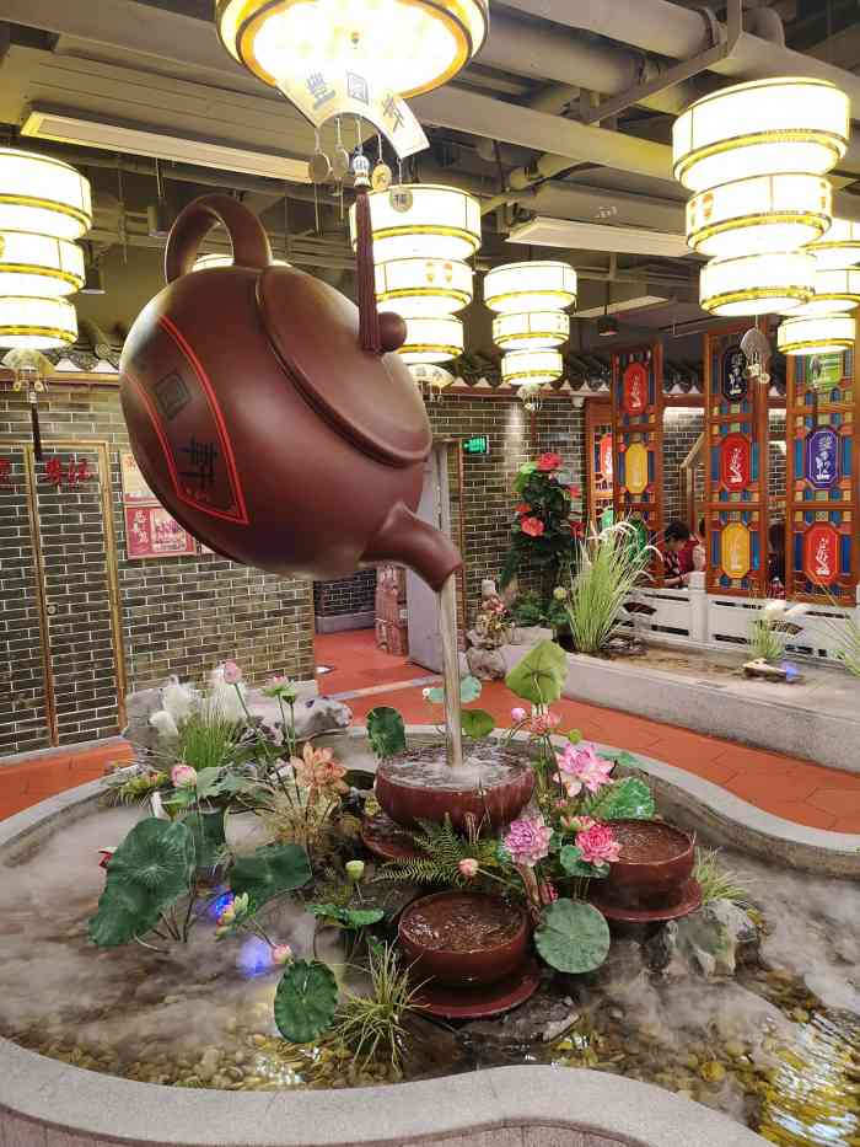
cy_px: 574
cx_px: 430
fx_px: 894
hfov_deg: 51.4
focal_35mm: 27
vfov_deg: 65.3
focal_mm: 5.58
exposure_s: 1/33.3
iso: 160
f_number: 1.8
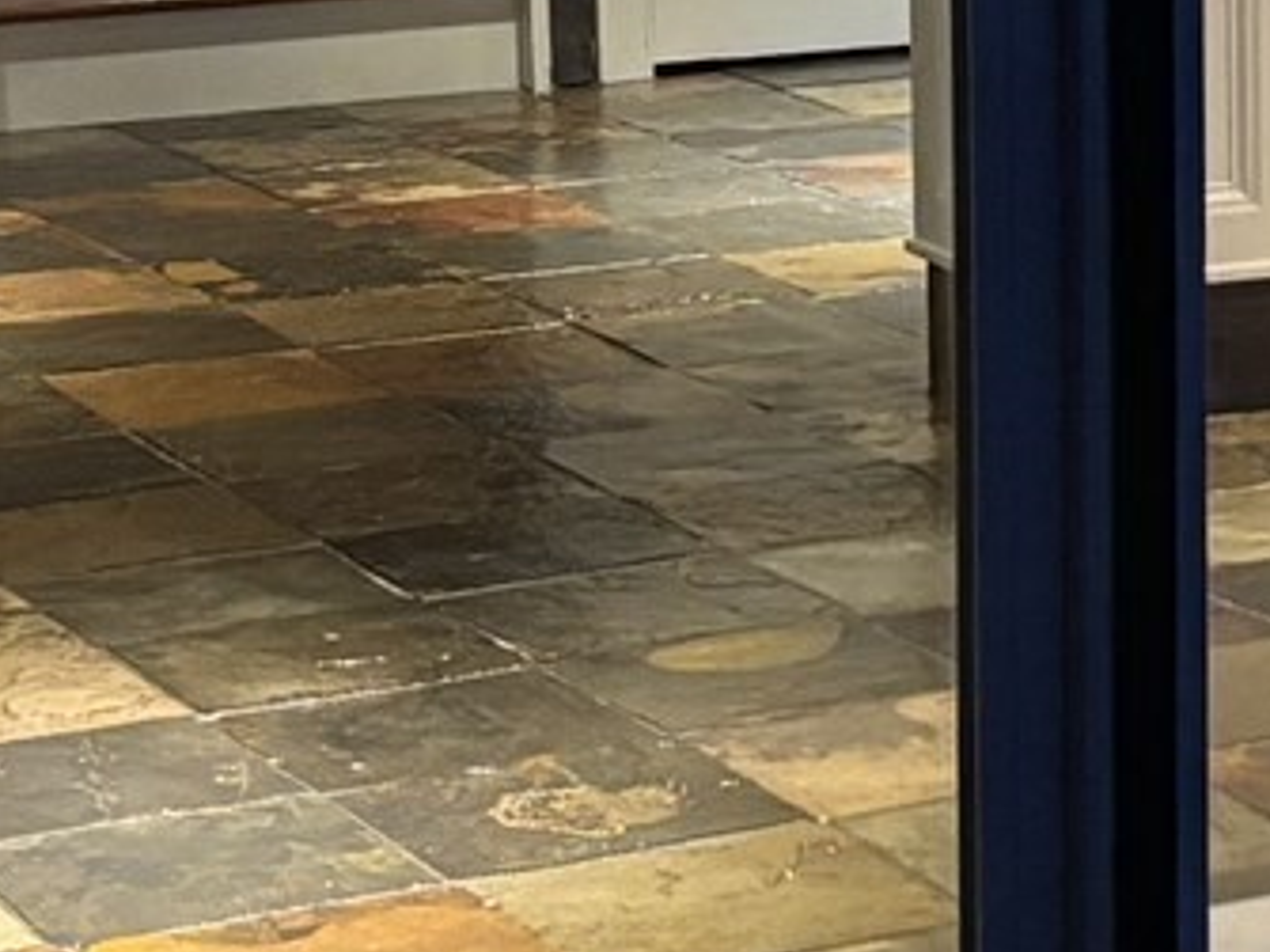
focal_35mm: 159
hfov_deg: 12.1
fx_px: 5831
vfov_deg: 9.3
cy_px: -46
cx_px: 1596
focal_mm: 5.96
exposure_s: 1/30
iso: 640
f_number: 1.6
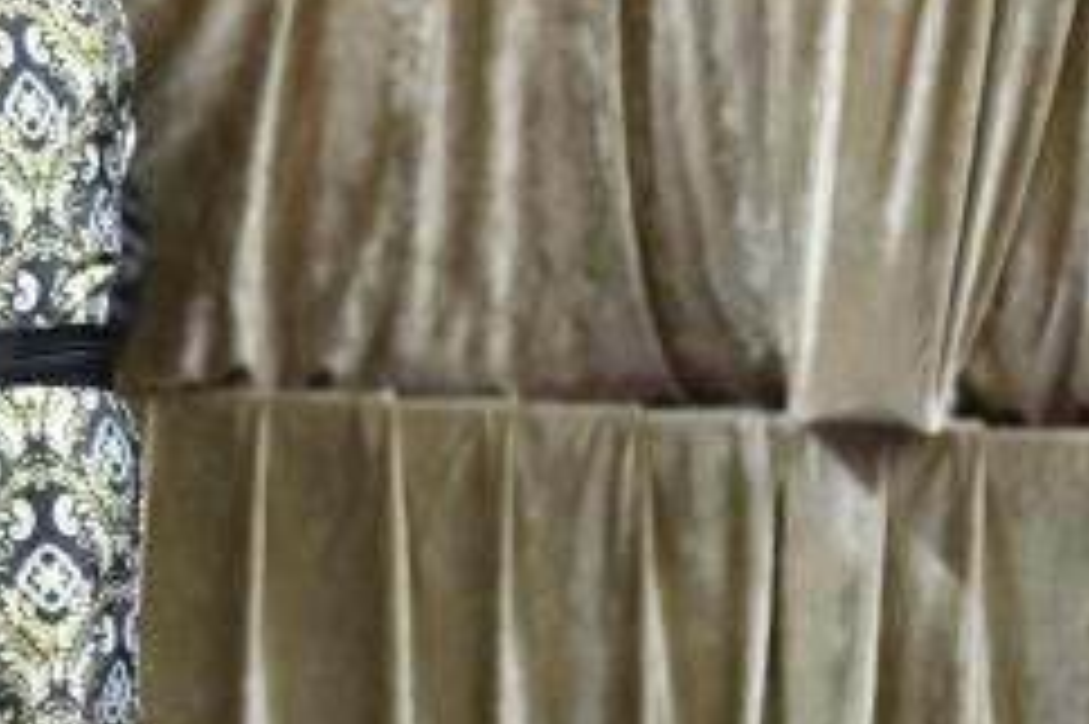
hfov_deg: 2.4
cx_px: -490
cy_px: 182
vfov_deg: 1.6
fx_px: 25634
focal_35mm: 848
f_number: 2.8
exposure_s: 1/200
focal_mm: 200
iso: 1000
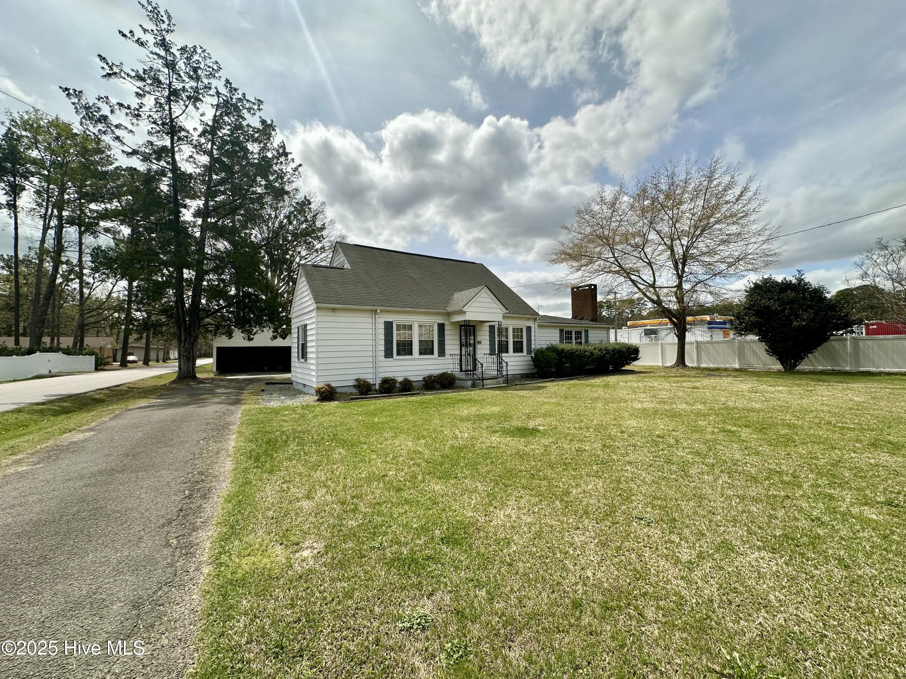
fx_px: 366
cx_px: 453
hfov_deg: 102.1
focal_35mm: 14
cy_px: 340
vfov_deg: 85.7
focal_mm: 2.22
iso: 50
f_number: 2.2
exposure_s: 1/3125
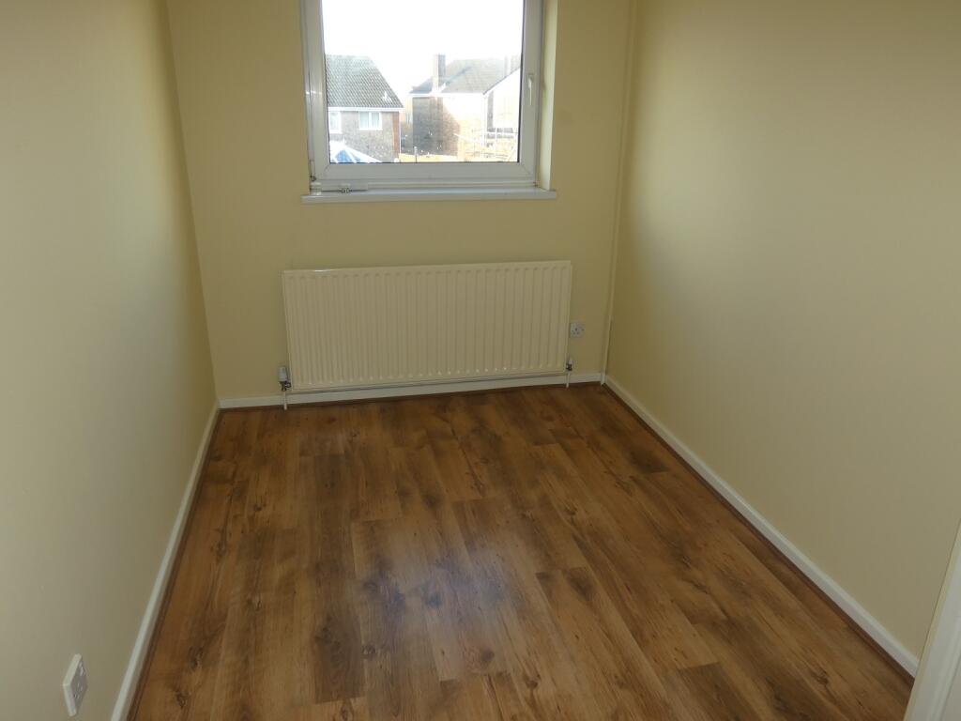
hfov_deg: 69.4
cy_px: 360
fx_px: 694
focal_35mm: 25
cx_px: 480
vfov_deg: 54.9
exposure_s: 1/60
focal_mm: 4.4
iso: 80
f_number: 3
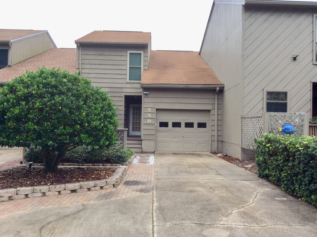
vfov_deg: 44.1
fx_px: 293
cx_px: 158
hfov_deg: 56.9
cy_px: 118
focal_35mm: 32
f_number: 2.4
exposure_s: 1/465
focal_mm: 3.3
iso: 32
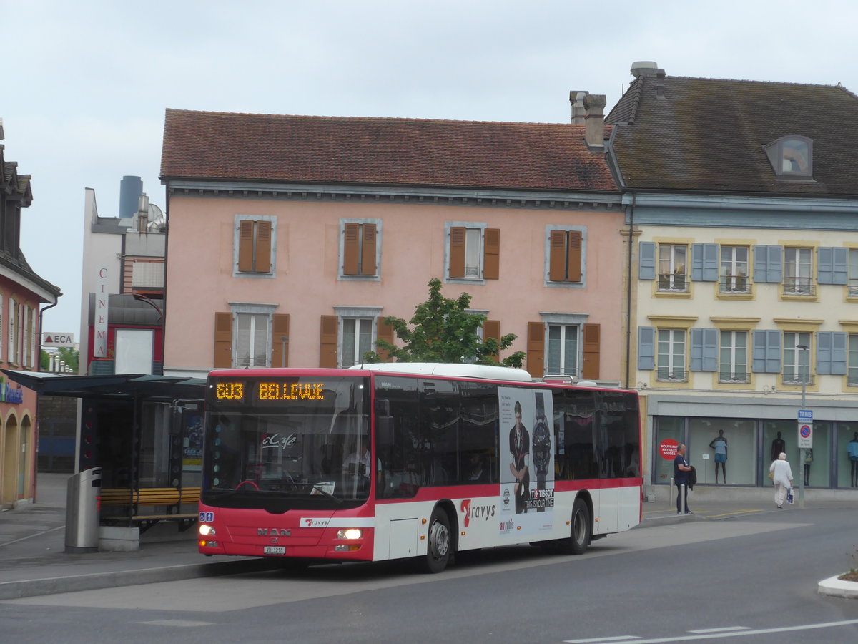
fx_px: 2231
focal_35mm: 90
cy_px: 322
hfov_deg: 21.8
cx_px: 429
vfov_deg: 16.4
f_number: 4.6
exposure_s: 1/160
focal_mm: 18
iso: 200
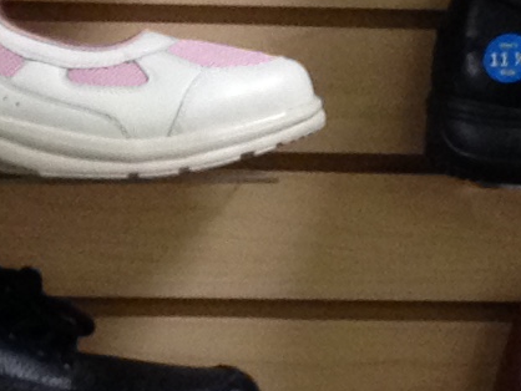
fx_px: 4111
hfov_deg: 7.3
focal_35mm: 273
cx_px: 248
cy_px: 225
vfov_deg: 5.4
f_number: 2.4
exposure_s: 1/20
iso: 160
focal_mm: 4.28
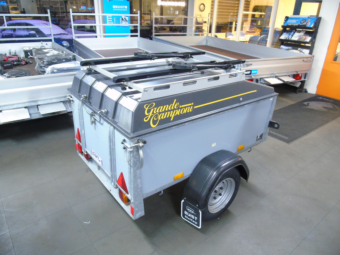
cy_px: 128
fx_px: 246
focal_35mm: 25
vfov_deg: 54.9
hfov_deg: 69.4
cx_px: 170
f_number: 3.4
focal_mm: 4.4
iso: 400
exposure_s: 1/4
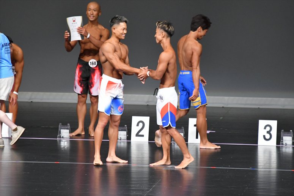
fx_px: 2571
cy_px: 98
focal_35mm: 315
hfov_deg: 6.5
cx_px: 147
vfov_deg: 4.4
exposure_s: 1/400
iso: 5000
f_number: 5.6
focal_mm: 210
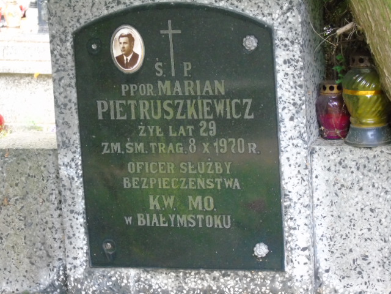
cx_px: 196
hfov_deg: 13.9
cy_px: 147
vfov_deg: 10.4
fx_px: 1604
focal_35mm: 142
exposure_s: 1/60
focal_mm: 25
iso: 800
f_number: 4.7
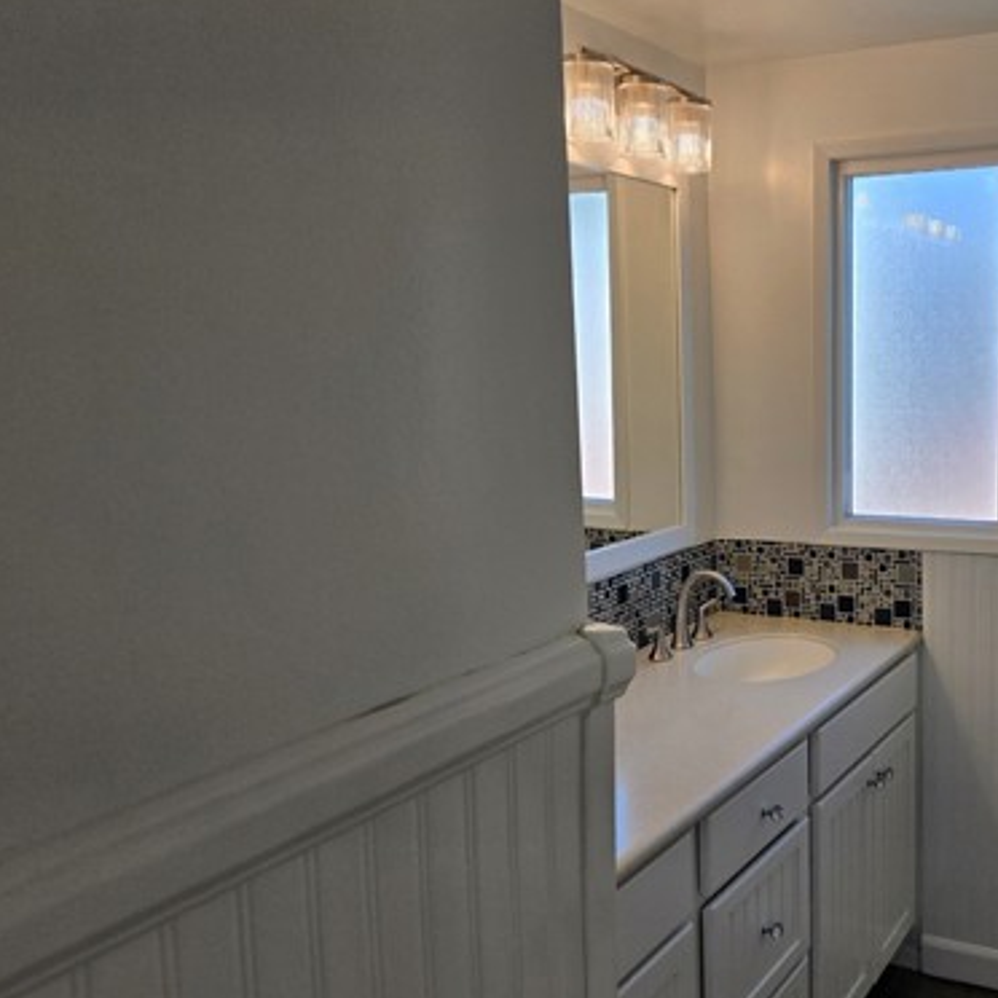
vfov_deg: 47.2
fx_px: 1142
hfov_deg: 45.4
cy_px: 547
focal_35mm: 35
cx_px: 762
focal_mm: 5.4
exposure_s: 1/883
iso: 80
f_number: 1.8
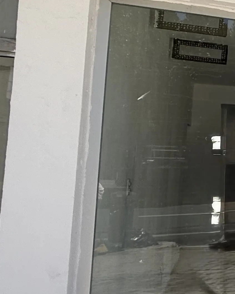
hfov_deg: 16.8
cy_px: 121
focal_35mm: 52
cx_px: 519
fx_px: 452
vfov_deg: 35.9
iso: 50
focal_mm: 2.22
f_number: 2.2
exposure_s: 1/1235
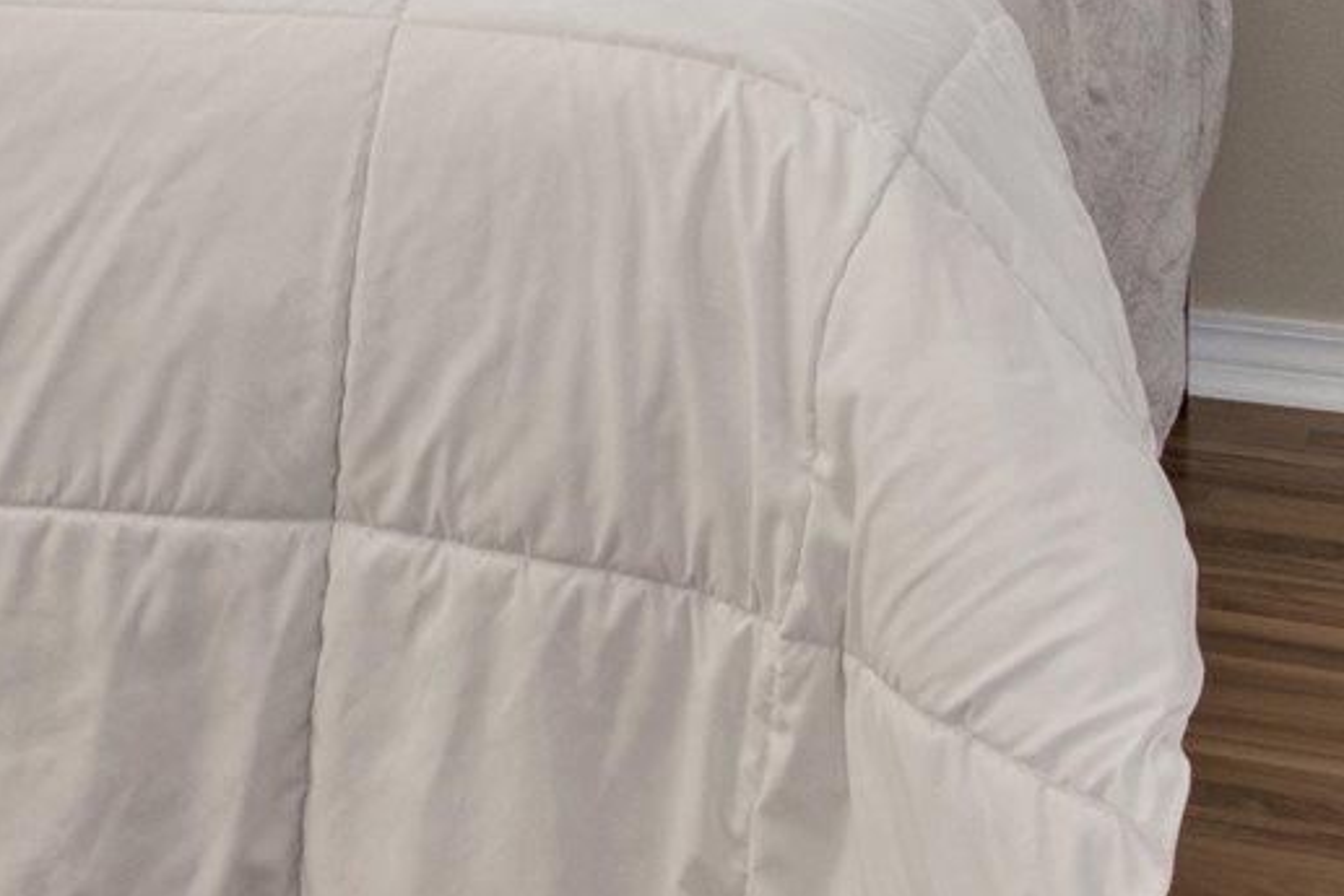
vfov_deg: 11.5
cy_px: -886
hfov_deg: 15.7
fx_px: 3996
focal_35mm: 107
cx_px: -1232
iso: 200
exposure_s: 1/4
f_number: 11
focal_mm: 18
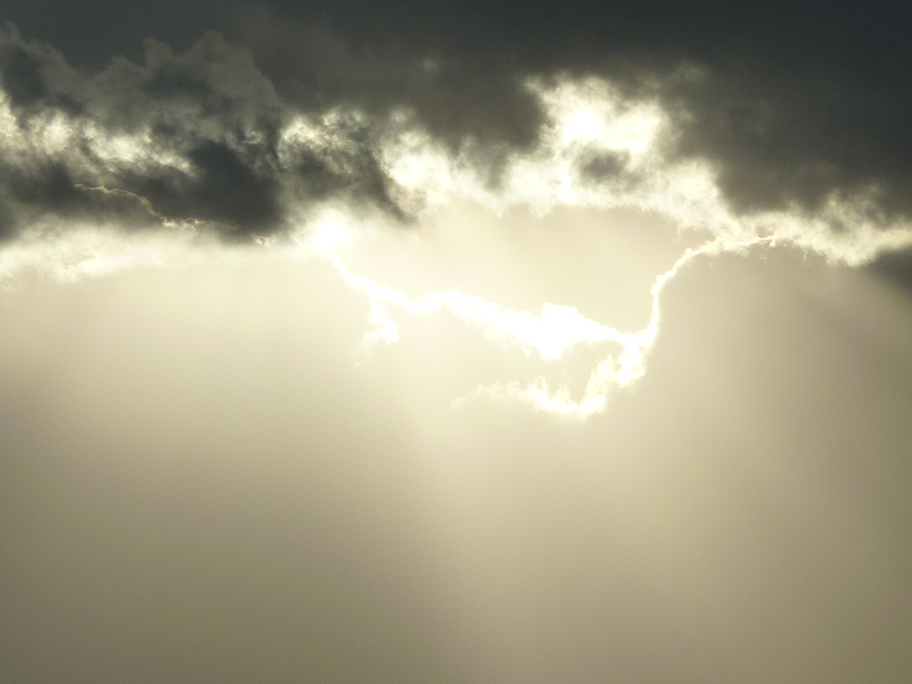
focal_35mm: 502
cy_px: 342
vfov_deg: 3.0
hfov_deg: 3.9
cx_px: 456
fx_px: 13226
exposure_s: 1/2000
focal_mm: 45.7
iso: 125
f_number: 6.3
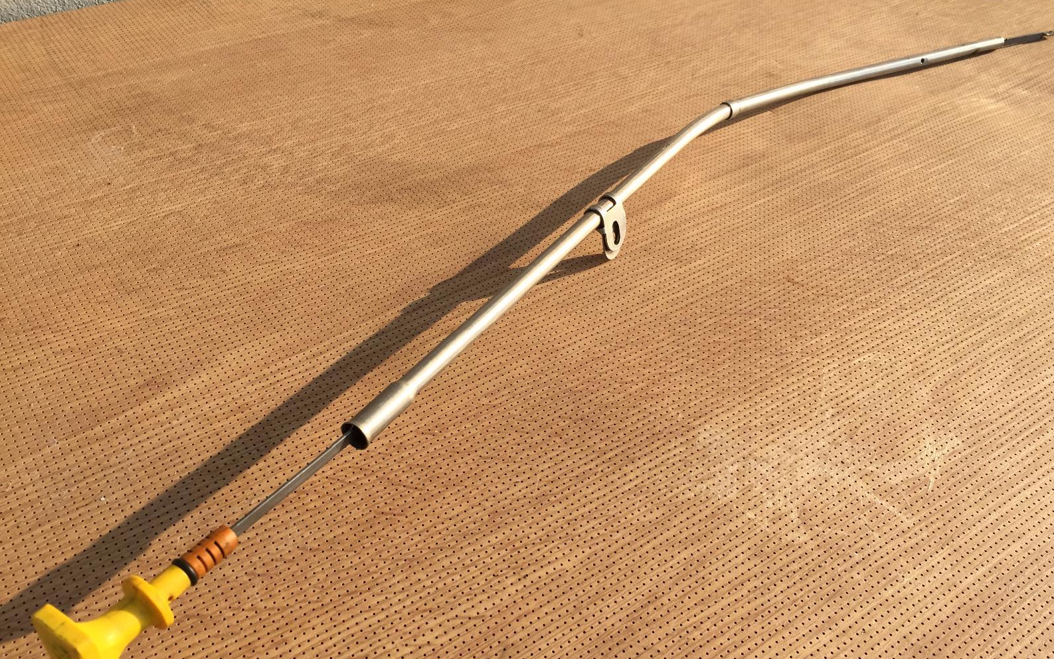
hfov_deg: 61.2
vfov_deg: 40.4
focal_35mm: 31
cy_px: 396
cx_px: 531
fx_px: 891
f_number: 2.2
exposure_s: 1/1099
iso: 32
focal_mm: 4.15
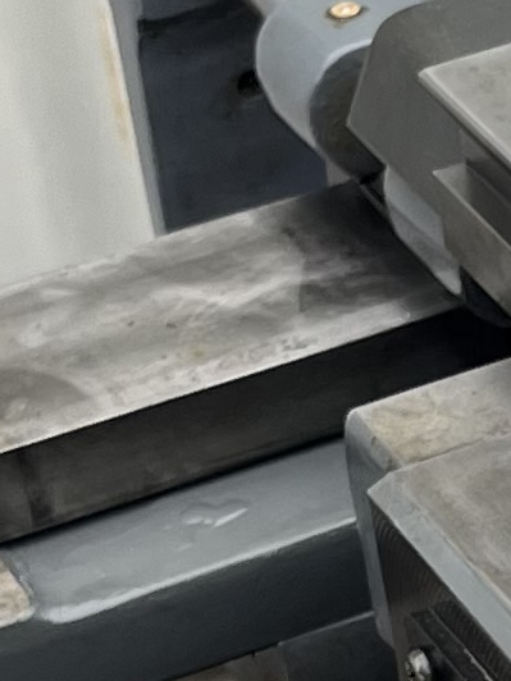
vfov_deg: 9.8
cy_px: 981
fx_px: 3877
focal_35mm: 197
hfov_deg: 7.2
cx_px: 1058
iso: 50
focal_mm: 5.1
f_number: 1.6
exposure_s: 1/367
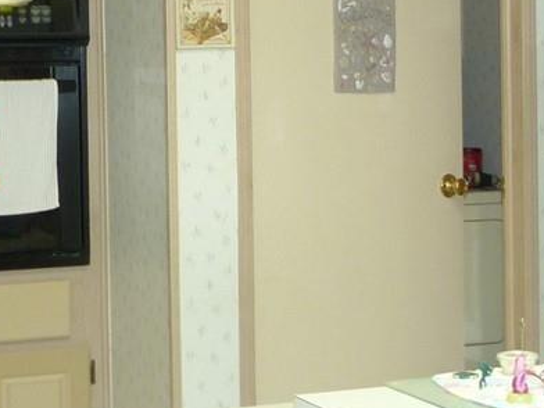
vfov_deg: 14.4
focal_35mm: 102
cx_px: 341
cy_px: 84
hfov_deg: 19.2
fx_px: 1603
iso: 100
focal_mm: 4.5
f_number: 2.8
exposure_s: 1/13
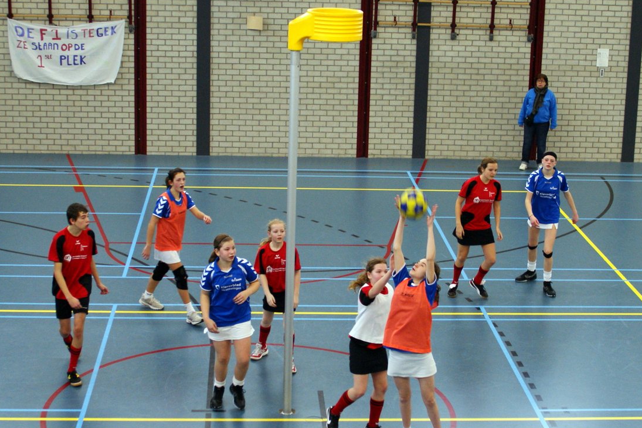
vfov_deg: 29.2
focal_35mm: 46
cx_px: 300
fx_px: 820
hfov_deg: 42.7
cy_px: 230
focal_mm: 28
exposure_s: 1/125
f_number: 3.2
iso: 400
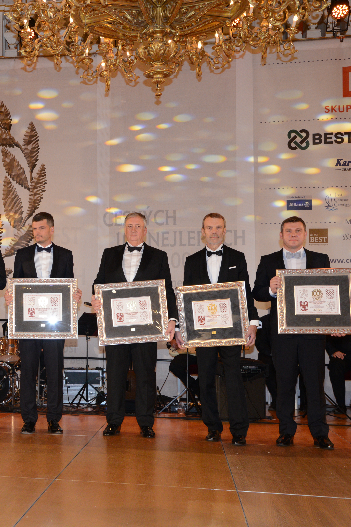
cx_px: 19
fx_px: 848
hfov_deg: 22.7
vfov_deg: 34.5
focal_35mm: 58
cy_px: 265
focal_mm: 38
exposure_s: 1/125
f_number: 6.7
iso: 1600
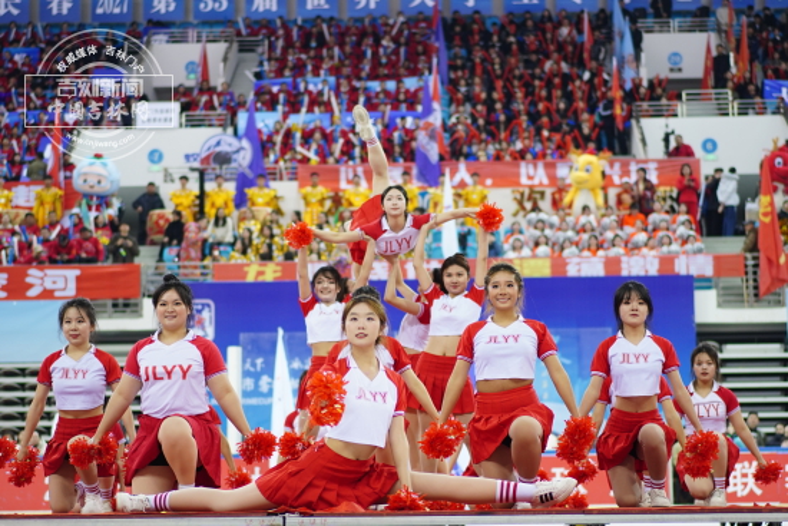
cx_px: 394
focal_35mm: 82
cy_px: 263
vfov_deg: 16.7
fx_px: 1795
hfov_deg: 24.8
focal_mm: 55
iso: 500
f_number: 1.8
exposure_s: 1/500
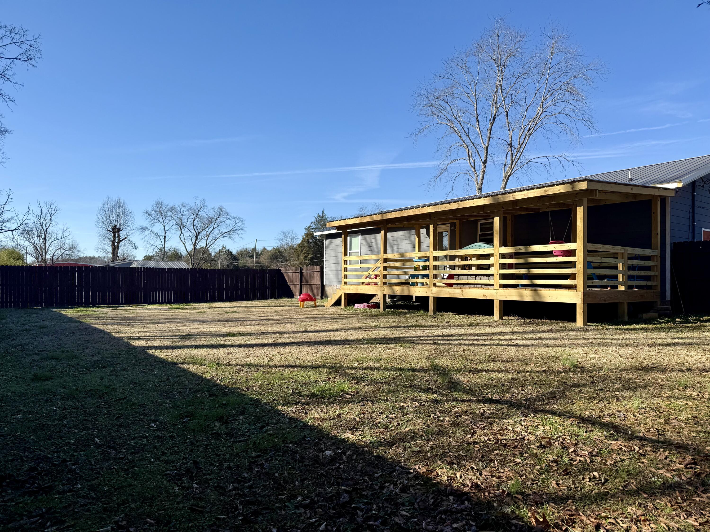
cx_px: 355
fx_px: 492
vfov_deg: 56.8
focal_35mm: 24
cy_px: 266
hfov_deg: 71.6
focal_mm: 6.76
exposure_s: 1/3145
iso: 80
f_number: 1.78
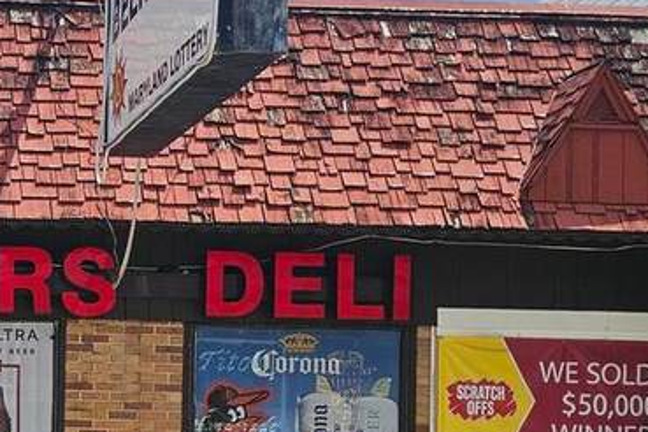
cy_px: 458
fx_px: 1494
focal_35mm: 83
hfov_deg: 22.8
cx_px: -98
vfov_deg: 16.0
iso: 10
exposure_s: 1/1307
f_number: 1.7
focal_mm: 6.3
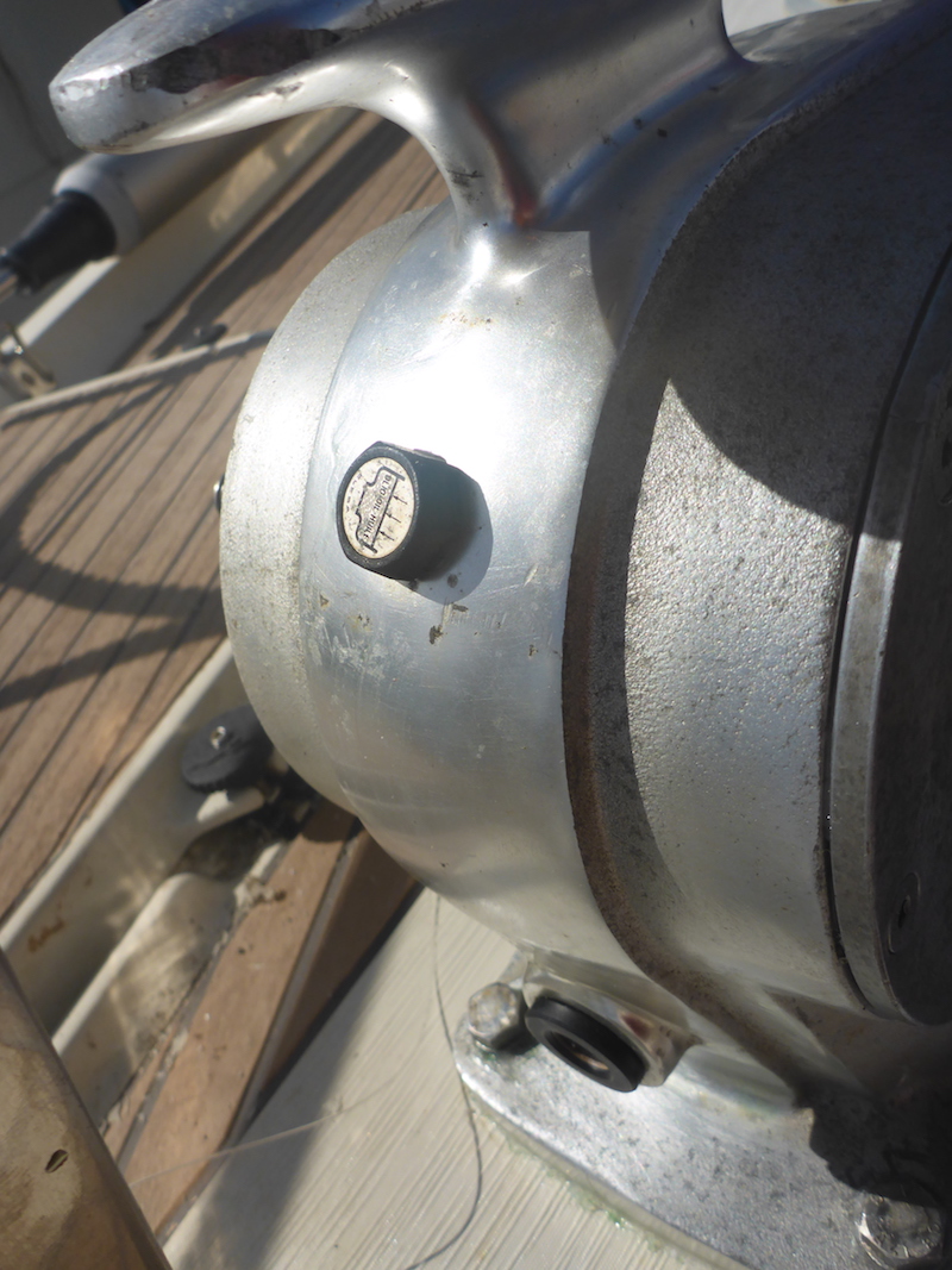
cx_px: 476
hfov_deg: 49.7
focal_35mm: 28
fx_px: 1027
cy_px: 635
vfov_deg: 63.4
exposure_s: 1/320
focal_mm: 4.9
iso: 100
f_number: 10
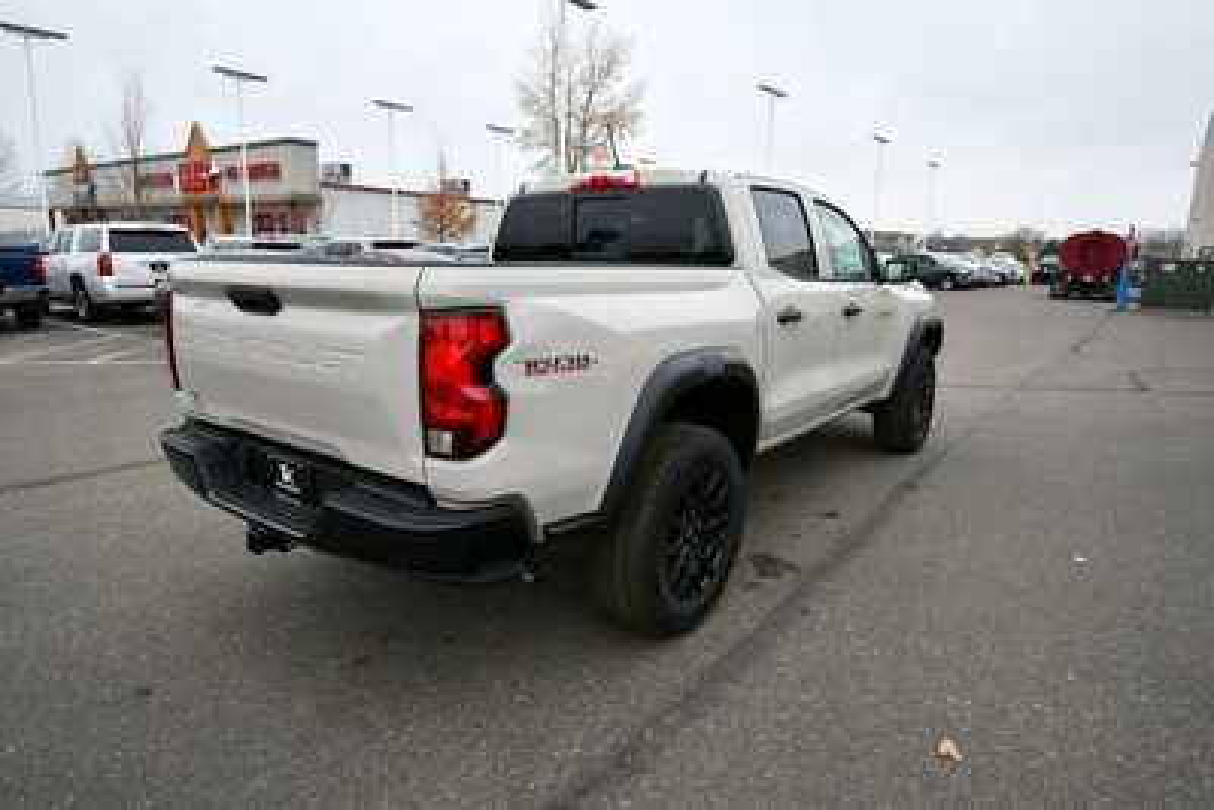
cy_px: 405
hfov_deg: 81.2
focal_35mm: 21
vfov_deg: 59.5
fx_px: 708
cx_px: 607
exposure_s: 1/250
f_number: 5.6
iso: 200
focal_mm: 14
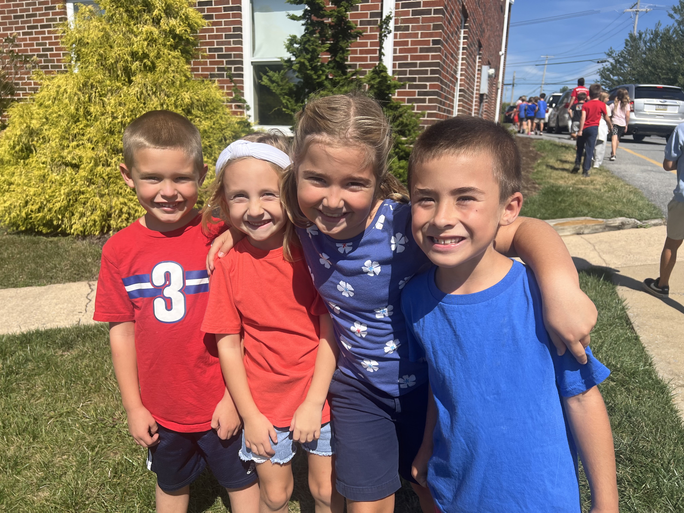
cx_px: 342
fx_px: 514
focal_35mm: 26
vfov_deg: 53.1
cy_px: 256
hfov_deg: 67.3
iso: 50
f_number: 1.5
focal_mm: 5.7
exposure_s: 1/4630
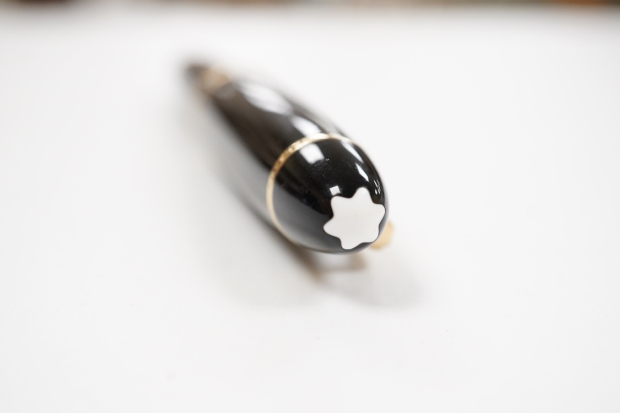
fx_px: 775
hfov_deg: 43.6
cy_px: 206
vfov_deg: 29.9
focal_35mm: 45
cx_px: 310
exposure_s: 1/200
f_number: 9
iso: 2500
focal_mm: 30
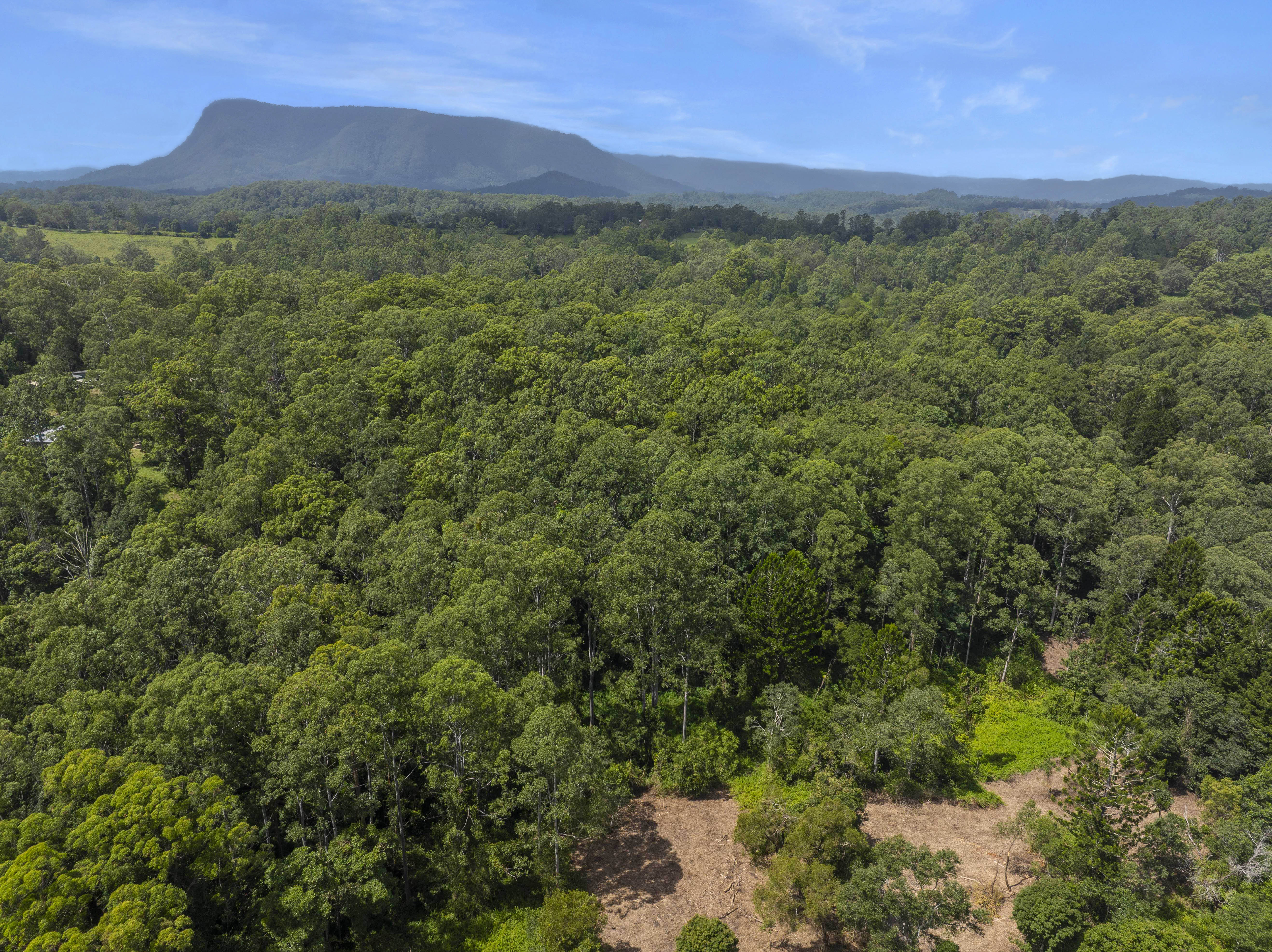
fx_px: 881
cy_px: 476
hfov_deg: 71.6
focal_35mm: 24
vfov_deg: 56.8
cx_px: 636
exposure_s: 1/500
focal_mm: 12.29
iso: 100
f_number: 5.6
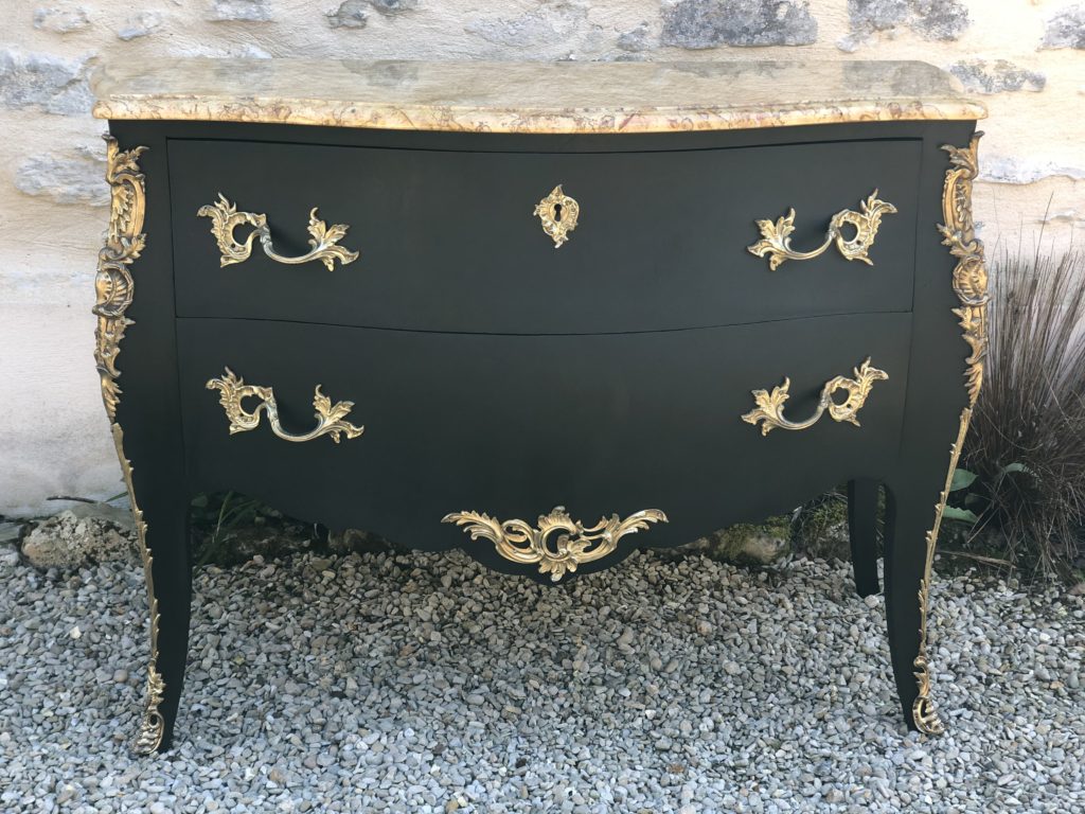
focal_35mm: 52
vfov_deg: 28.0
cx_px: 542
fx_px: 1630
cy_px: 407
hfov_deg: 36.8
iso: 16
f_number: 2.4
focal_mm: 6
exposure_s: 1/60
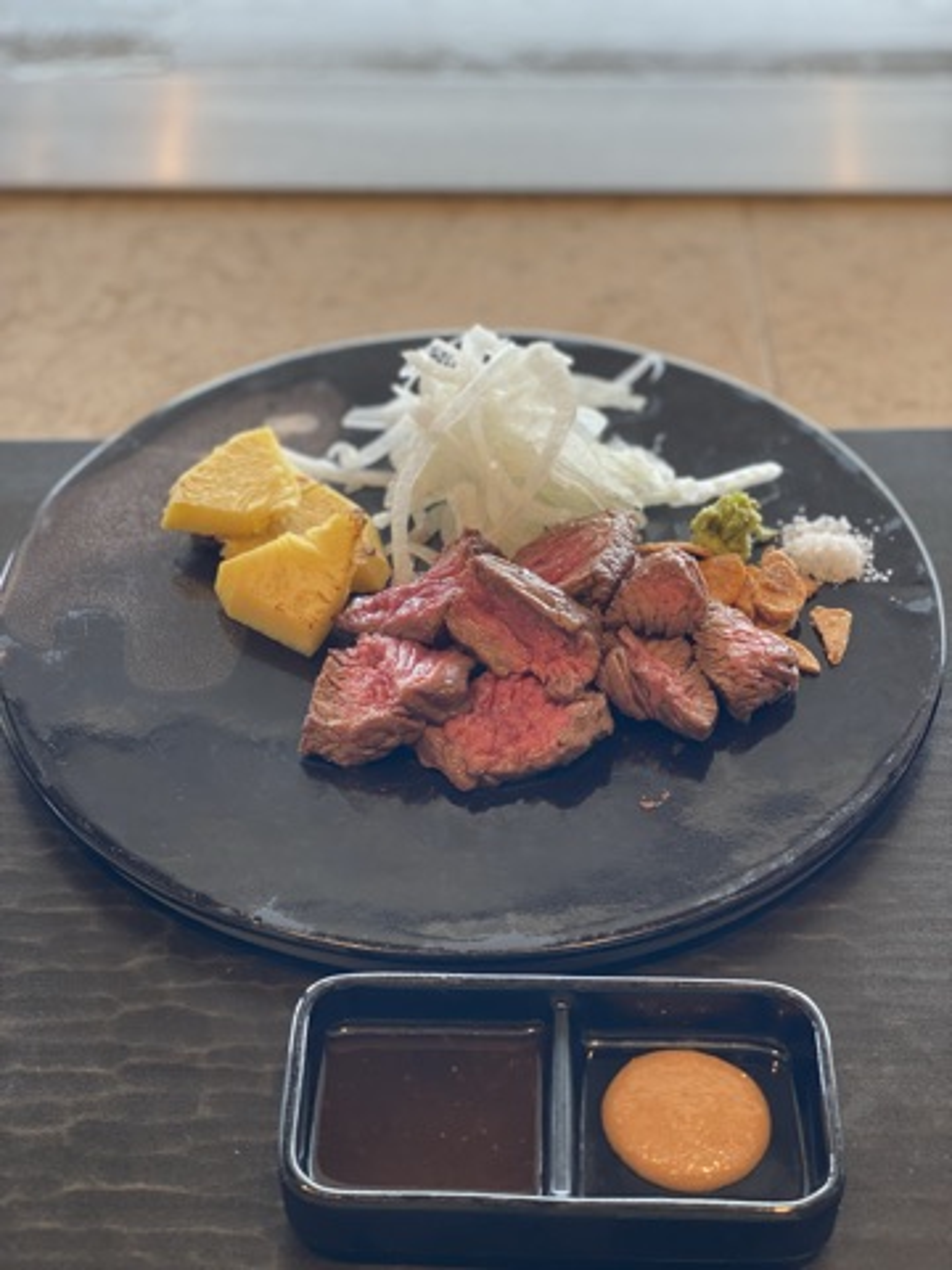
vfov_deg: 36.8
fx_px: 1907
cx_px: 476
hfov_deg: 28.0
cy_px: 635
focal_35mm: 52
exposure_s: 1/122
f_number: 2
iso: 25
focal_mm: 6
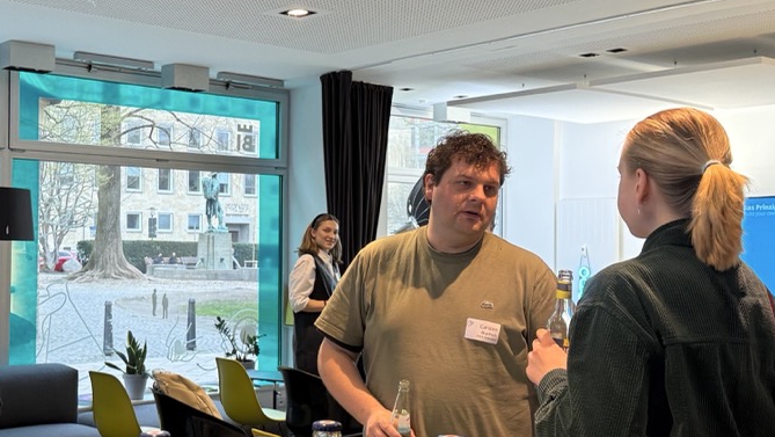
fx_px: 1028
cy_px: 214
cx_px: 271
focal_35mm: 50
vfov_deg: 24.0
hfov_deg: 40.9
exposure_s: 1/100
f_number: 1.78
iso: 200
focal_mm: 6.76
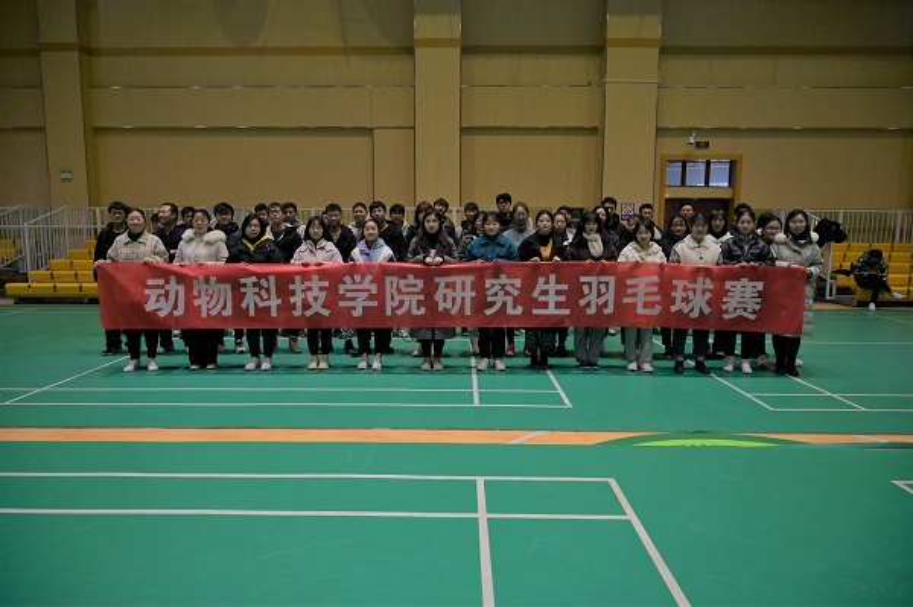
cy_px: 304
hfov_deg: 73.8
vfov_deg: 53.1
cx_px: 456
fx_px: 608
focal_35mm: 24
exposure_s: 1/400
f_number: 4
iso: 1600
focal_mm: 24
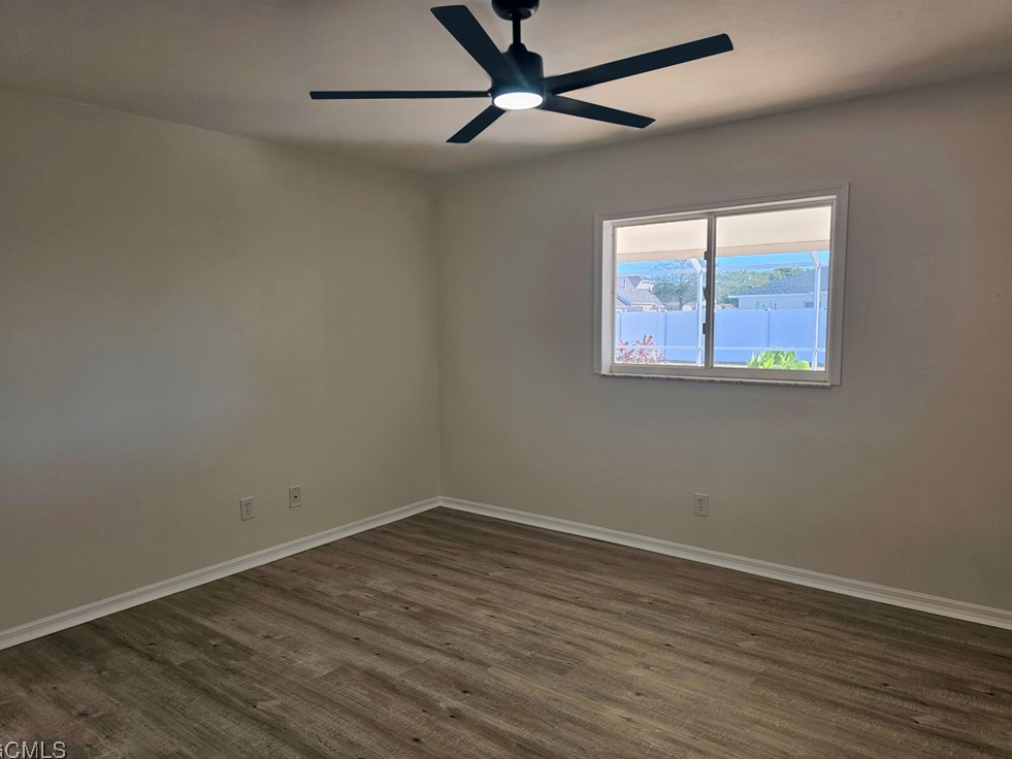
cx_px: 496
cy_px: 377
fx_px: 702
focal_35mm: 24
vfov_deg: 56.8
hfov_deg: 71.6
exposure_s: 1/120
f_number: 1.7
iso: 32
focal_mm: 6.3
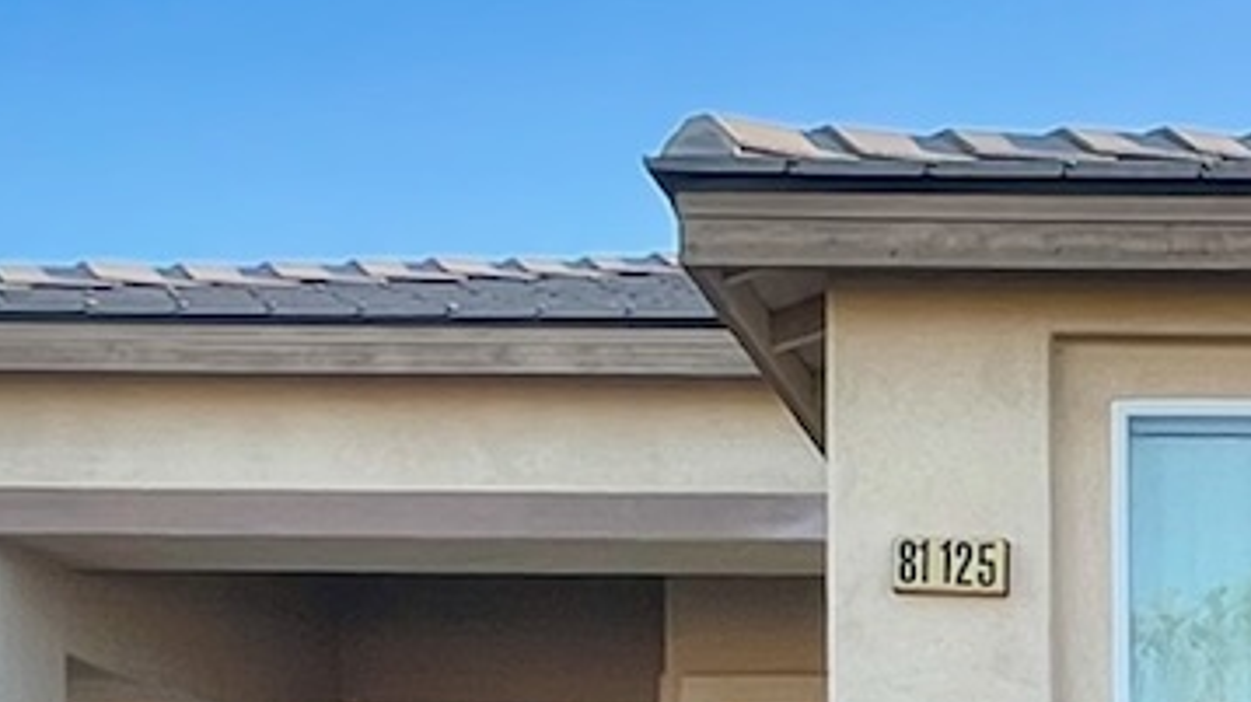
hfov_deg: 24.0
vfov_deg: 14.0
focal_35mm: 81
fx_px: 2686
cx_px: 1476
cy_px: 1034
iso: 32
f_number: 1.8
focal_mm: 1.57
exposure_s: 1/461
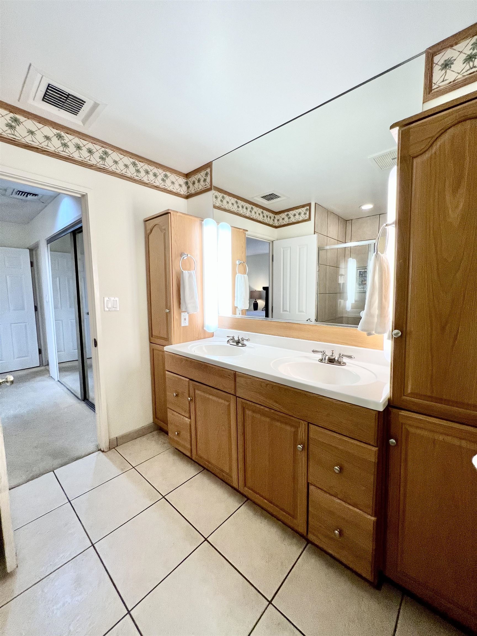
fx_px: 239
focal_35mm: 13
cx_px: 238
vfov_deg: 106.2
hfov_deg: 89.9
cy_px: 318
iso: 100
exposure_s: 1/120
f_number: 1.8
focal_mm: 1.57
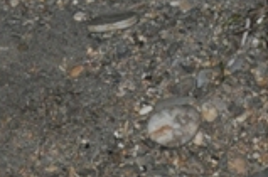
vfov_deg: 6.1
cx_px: 335
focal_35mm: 213
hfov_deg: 9.5
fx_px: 1581
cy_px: -244
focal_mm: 22
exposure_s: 1/60
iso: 800
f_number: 3.8
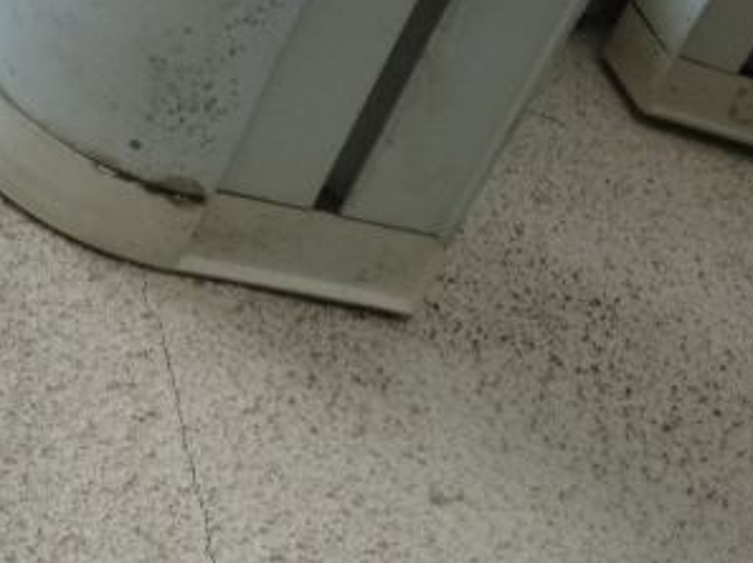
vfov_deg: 17.6
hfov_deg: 23.7
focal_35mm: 82
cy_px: 525
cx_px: 200
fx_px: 1782
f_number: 3.9
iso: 64
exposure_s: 1/125
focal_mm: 6.66
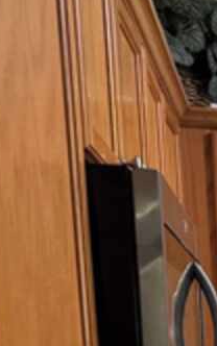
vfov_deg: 19.3
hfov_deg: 10.0
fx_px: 926
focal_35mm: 98
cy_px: 472
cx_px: 652
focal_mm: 6.76
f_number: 1.78
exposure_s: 1/60
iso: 200
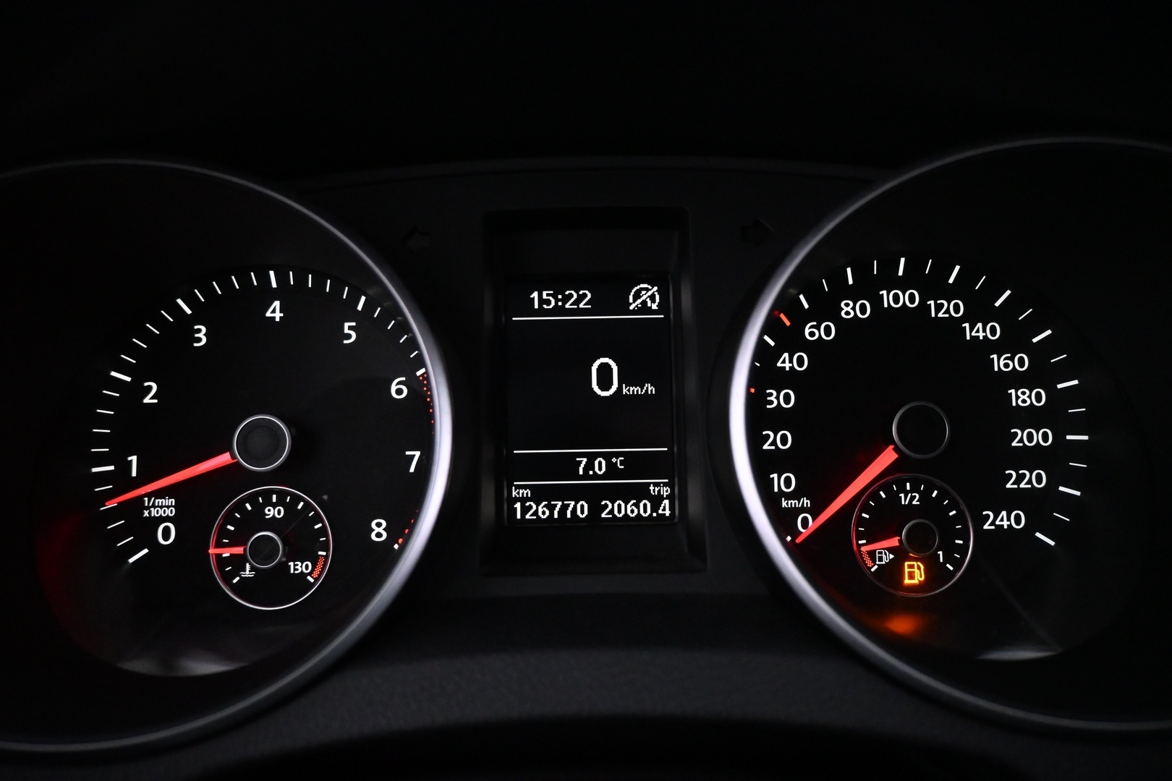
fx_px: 830
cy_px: 390
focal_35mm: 26
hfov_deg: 70.4
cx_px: 586
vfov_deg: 50.4
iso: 4000
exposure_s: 1/60
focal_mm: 17
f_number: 3.5
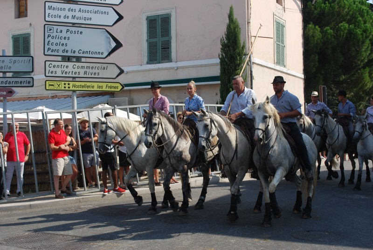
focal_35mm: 48
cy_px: 125
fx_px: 498
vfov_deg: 28.2
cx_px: 186
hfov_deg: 41.0
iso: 100
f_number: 7.1
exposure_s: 1/200
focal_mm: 32
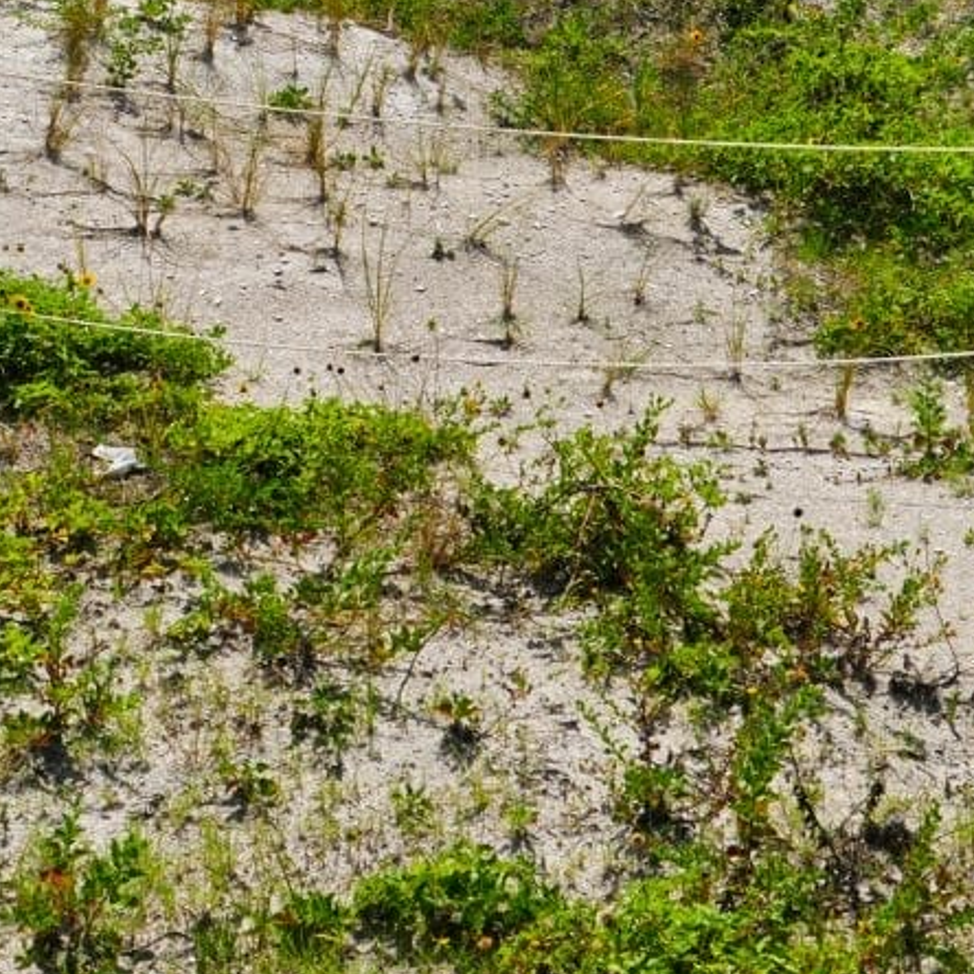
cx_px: 628
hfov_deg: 20.1
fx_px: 2738
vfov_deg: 19.7
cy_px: 39
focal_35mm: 86
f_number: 11
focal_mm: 18
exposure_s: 1/640
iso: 200
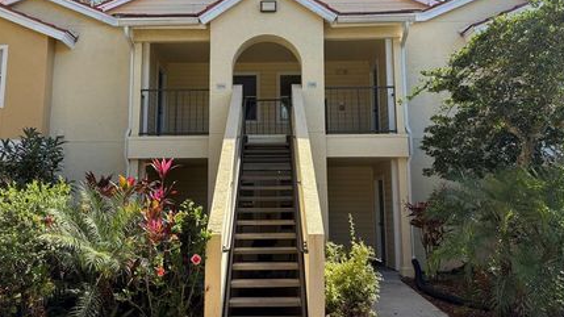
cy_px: 122
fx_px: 493
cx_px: 256
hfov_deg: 59.4
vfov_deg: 35.4
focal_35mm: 33
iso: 64
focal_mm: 5.96
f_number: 1.6
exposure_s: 1/1848
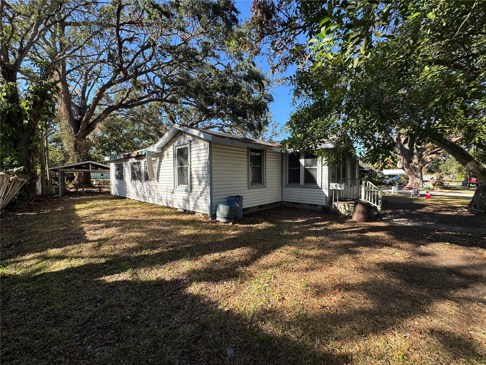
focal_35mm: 14
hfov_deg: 102.1
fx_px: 197
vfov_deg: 85.7
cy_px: 182
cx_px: 243
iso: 40
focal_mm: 2.22
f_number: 2.2
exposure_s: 1/525
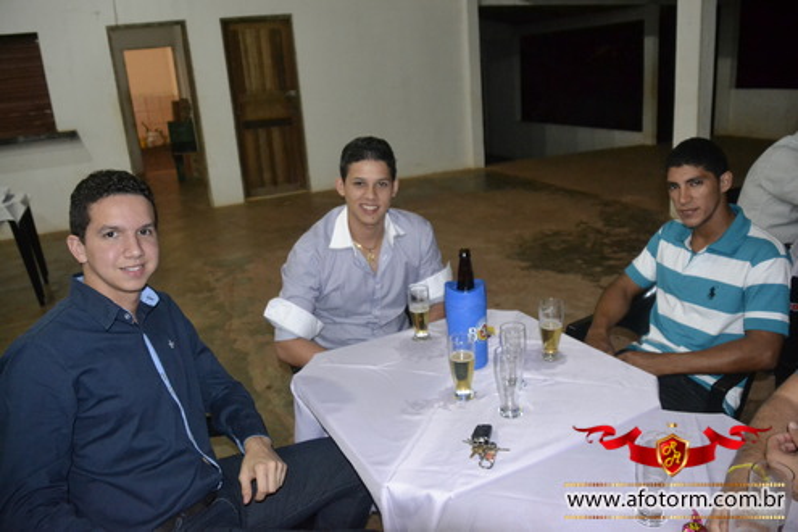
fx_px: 665
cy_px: 266
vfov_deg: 43.6
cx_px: 399
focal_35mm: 30
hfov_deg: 61.9
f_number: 3.5
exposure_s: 1/60
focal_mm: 20
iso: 3200
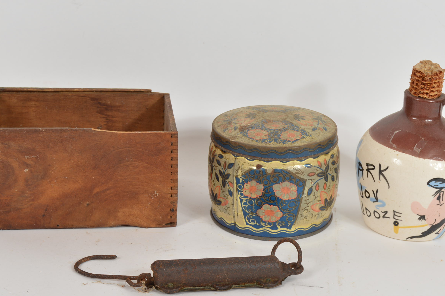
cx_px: 229
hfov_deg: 26.3
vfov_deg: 17.7
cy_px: 176
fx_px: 951
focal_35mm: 77
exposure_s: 1/80
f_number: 9
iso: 100
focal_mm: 40
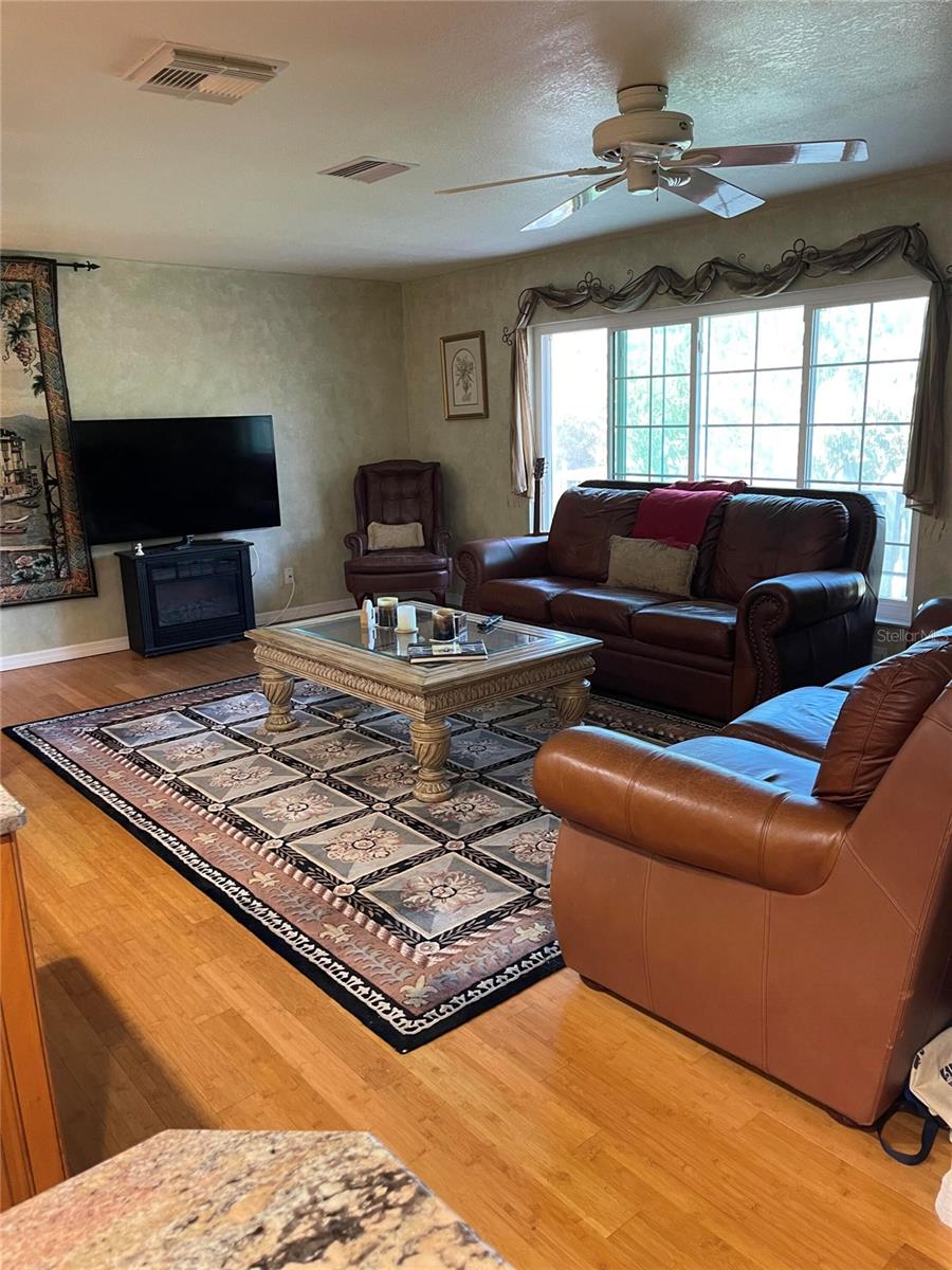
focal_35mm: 25
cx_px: 476
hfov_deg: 54.9
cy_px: 635
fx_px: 917
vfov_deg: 69.4
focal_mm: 5.1
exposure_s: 1/60
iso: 320
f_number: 1.6
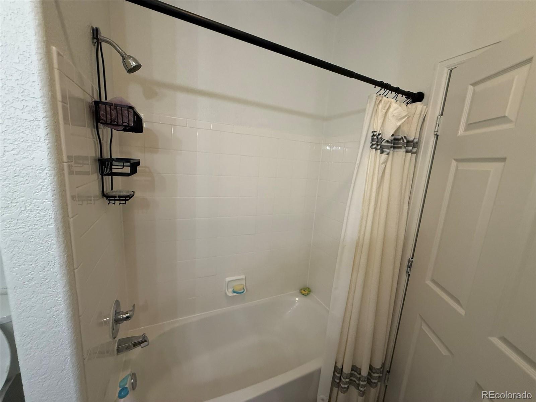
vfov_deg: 85.7
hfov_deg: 102.1
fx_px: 217
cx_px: 268
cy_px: 201
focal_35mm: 14
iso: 250
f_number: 2.2
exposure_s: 1/120
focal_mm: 2.22
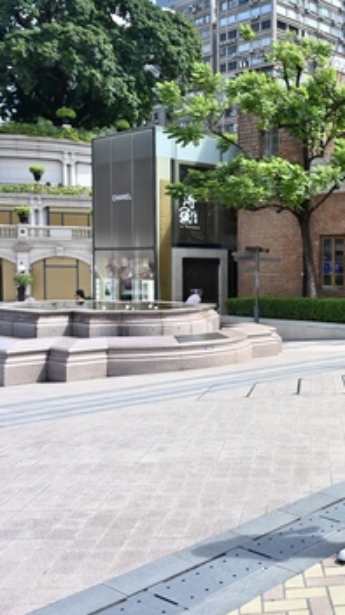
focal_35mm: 43
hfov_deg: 24.6
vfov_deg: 47.4
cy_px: 303
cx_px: 429
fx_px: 700
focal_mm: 24
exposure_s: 1/320
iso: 200
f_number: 7.1
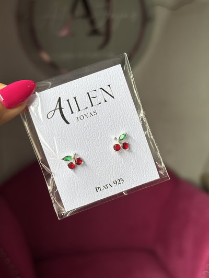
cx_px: 104
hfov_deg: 28.0
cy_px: 139
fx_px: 418
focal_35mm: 52
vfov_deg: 36.8
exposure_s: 1/156
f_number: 1.6
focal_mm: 5.96
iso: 32
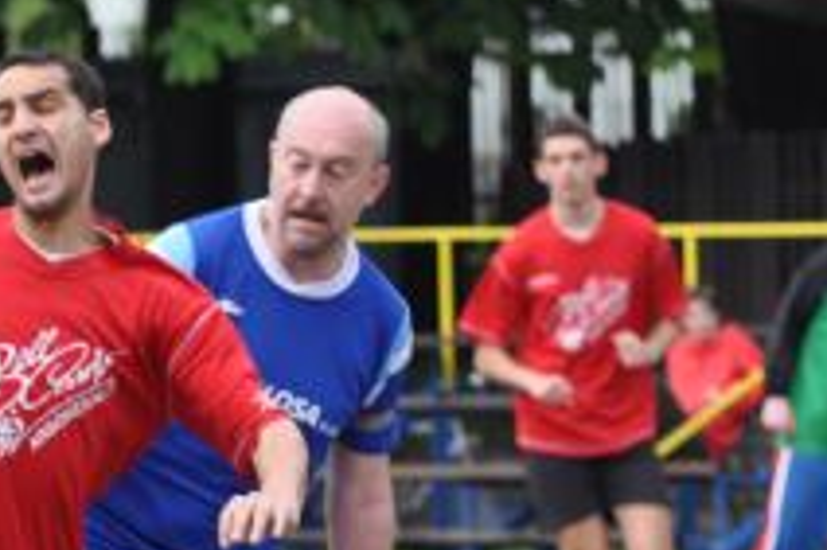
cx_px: -4
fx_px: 7690
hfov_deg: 6.1
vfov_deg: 4.1
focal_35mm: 335
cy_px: 685
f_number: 4.5
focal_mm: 86
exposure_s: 1/1000
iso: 400
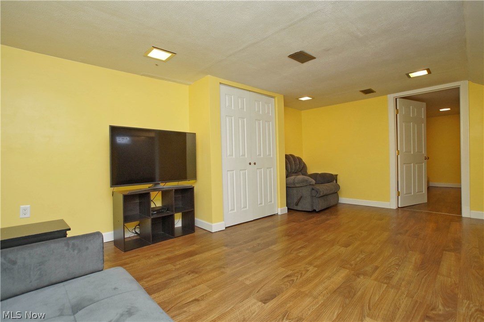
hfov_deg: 95.0
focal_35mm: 16
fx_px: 222
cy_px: 161
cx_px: 242
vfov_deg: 72.0
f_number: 4.5
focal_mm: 11
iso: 800
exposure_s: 1/80
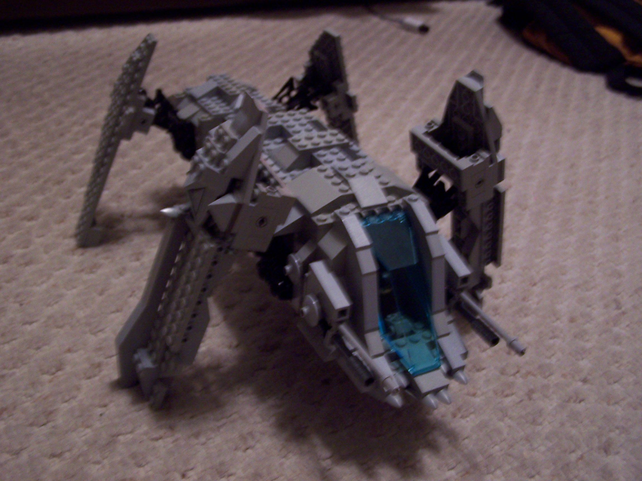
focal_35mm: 40
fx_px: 742
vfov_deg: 36.0
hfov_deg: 46.8
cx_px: 321
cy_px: 240
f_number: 2.8
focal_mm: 6.7
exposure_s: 1/8
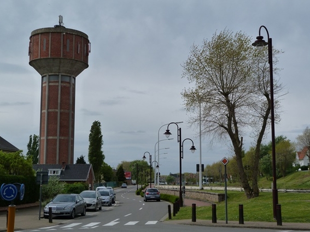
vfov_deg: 27.0
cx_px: 153
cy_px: 113
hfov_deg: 35.5
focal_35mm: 54
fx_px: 483
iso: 125
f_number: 5.6
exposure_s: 1/640
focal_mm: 9.2
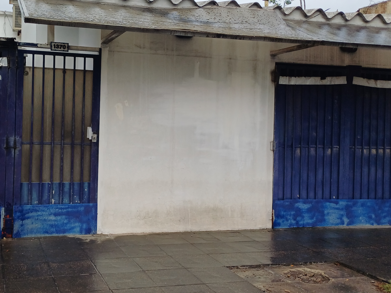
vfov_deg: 34.2
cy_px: 109
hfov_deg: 43.8
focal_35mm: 42
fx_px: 474
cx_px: 116
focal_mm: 4.65
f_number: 1.8
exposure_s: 1/355
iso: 50
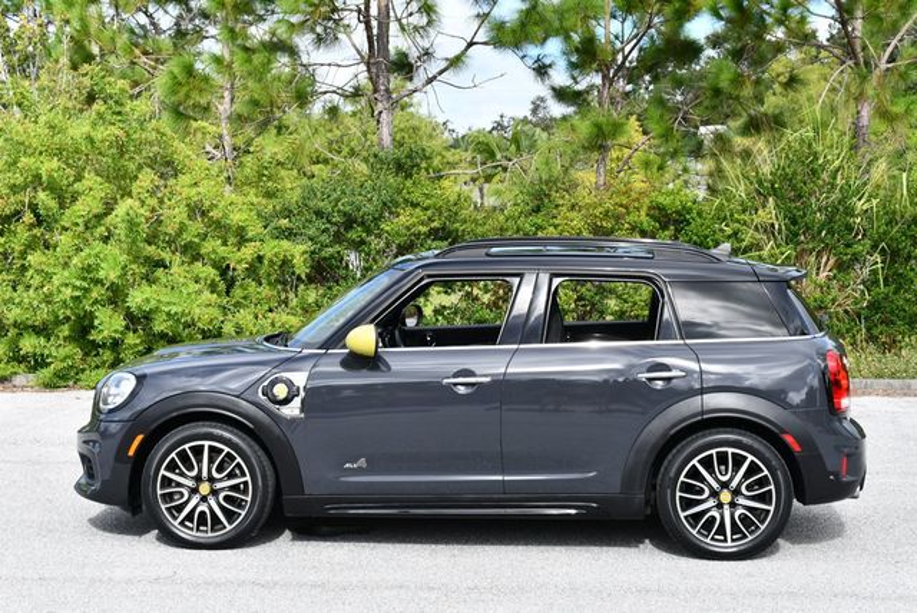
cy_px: 306
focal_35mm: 68
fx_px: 1734
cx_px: 458
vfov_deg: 20.1
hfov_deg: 29.6
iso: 140
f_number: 8
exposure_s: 1/250
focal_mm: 34
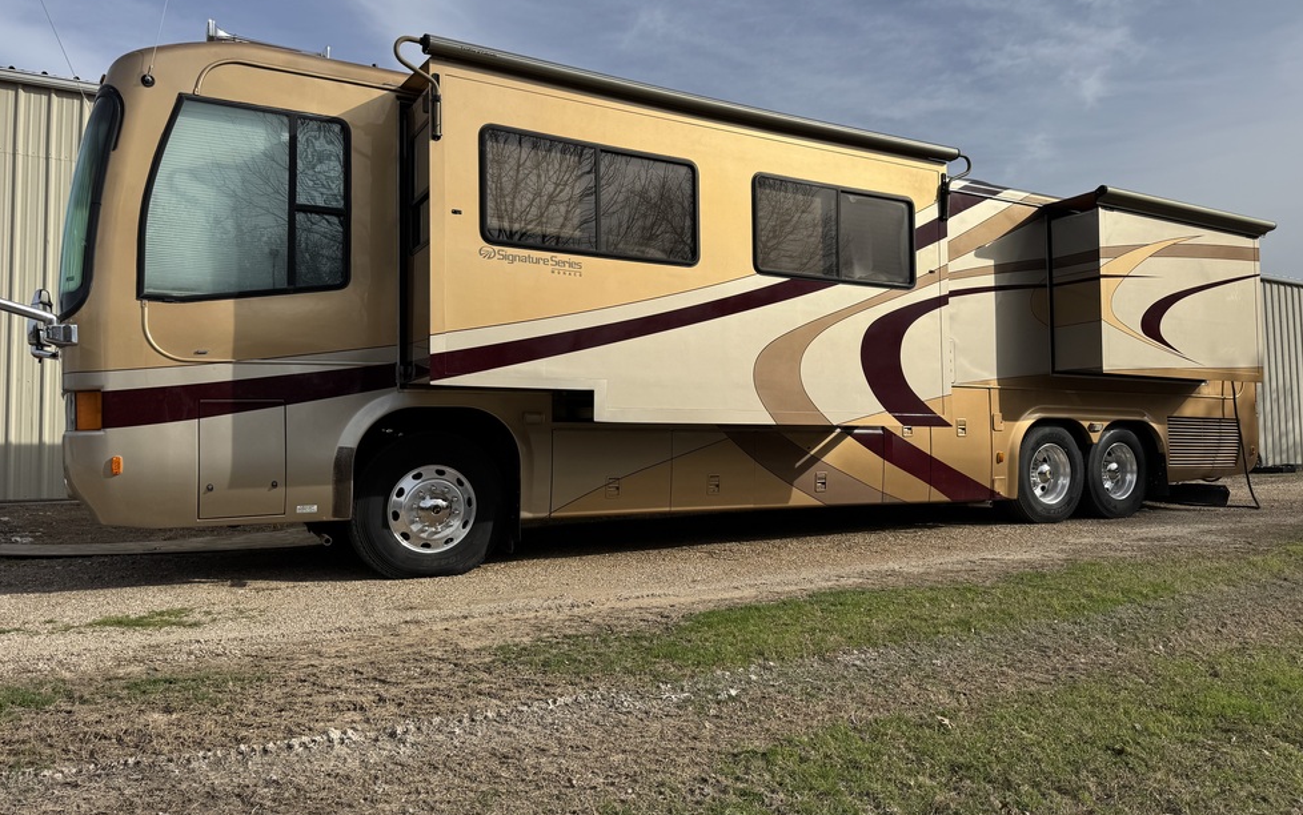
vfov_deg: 47.6
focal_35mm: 26
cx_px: 661
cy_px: 394
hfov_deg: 70.4
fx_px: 924
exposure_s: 1/6410
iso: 80
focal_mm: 6.76
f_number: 1.78
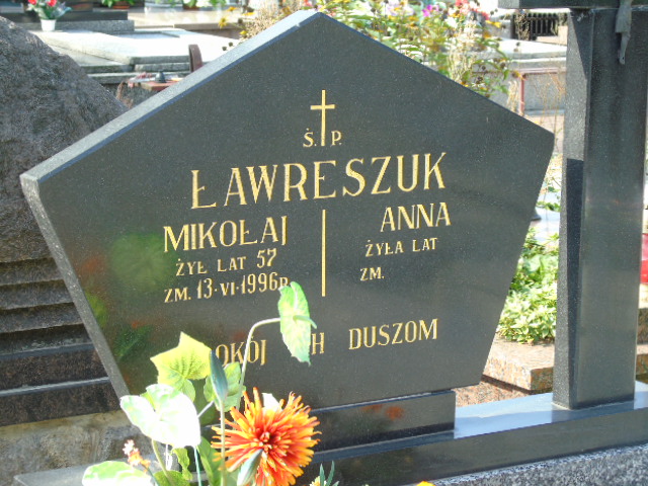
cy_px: 243
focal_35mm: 94
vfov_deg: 15.7
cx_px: 324
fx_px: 1760
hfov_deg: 20.9
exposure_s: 1/80
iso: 80
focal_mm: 17
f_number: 4.3
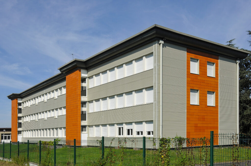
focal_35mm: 36
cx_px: 126
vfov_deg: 36.8
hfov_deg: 53.2
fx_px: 251
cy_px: 83
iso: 200
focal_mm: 24
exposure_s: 1/1000
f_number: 8
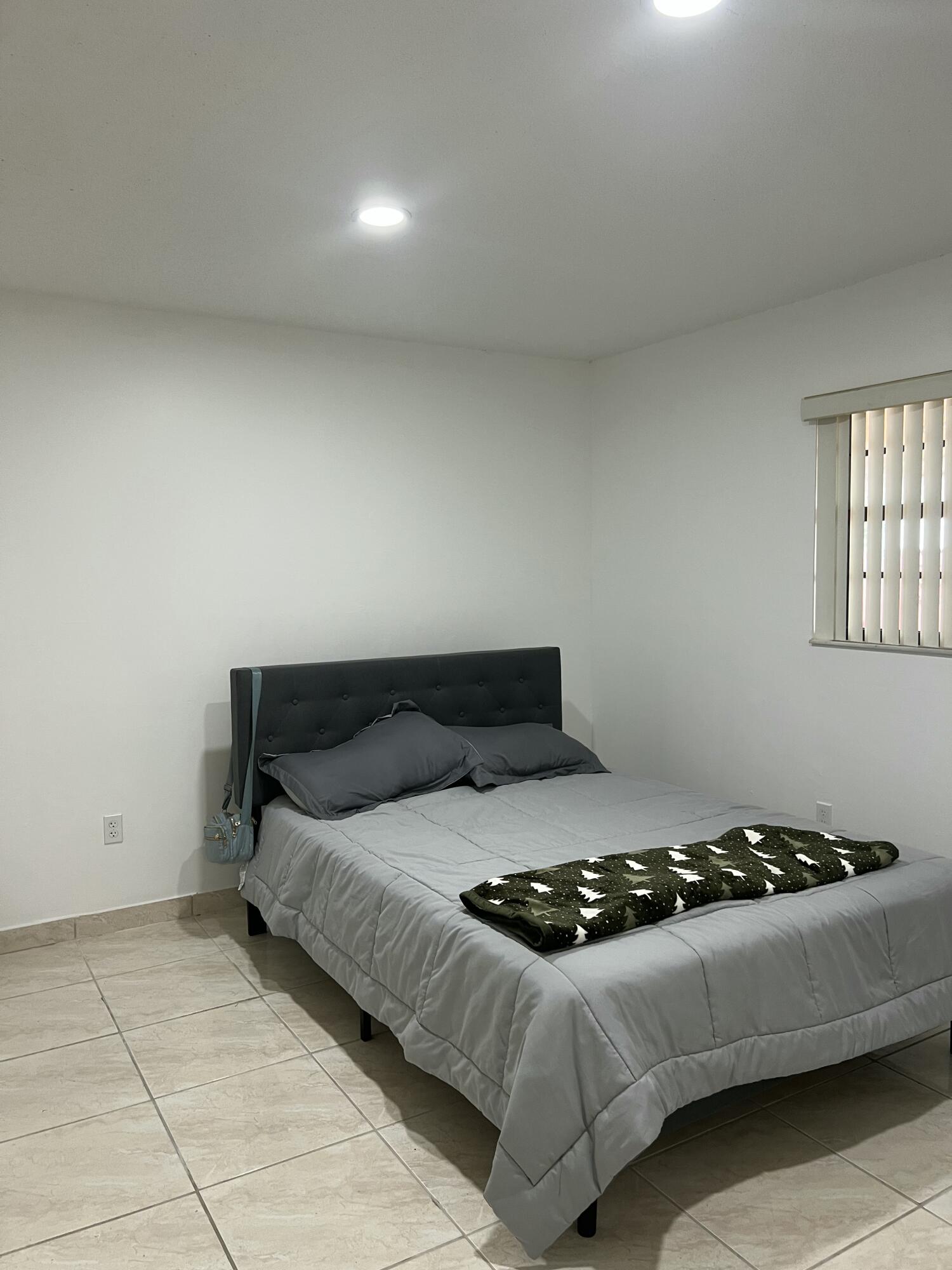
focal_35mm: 26
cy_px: 635
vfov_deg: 67.3
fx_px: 953
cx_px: 476
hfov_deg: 53.1
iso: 80
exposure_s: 1/60
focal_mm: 5.7
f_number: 1.5
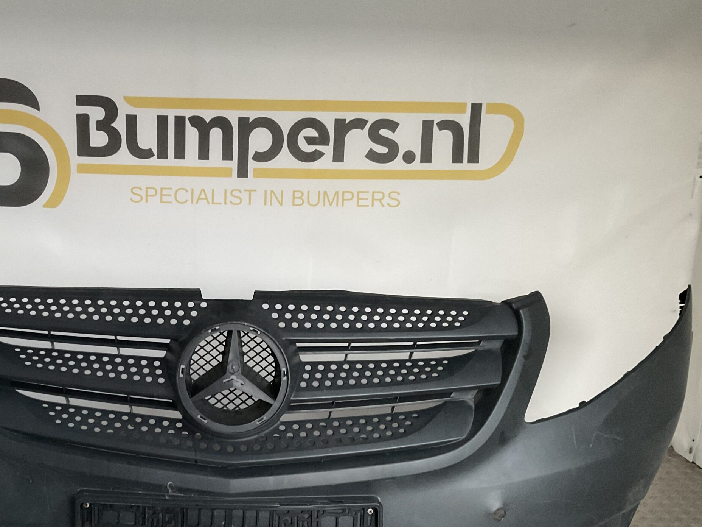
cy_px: 363
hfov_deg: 46.0
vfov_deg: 35.5
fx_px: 811
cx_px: 228
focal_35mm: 40
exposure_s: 1/25
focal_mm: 3
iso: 320
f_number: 1.8
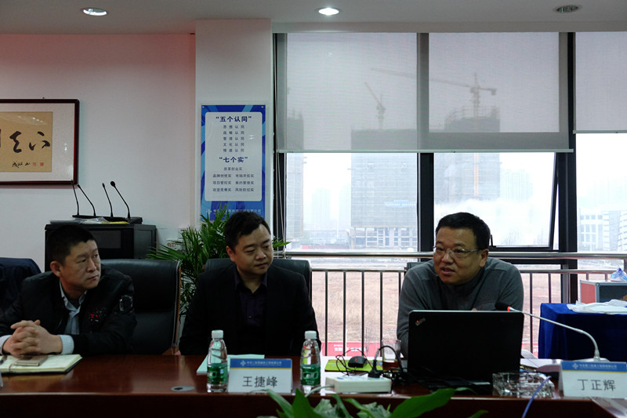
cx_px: 314
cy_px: 209
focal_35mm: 38
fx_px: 662
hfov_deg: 50.7
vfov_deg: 35.0
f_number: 4
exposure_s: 1/100
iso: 2500
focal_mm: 25.4
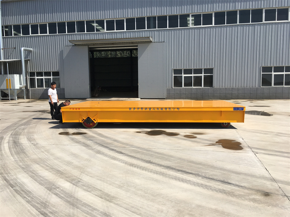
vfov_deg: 48.2
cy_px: 108
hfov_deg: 61.7
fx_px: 243
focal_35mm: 29
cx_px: 145
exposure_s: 1/1972
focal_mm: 4.15
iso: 25
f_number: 2.2
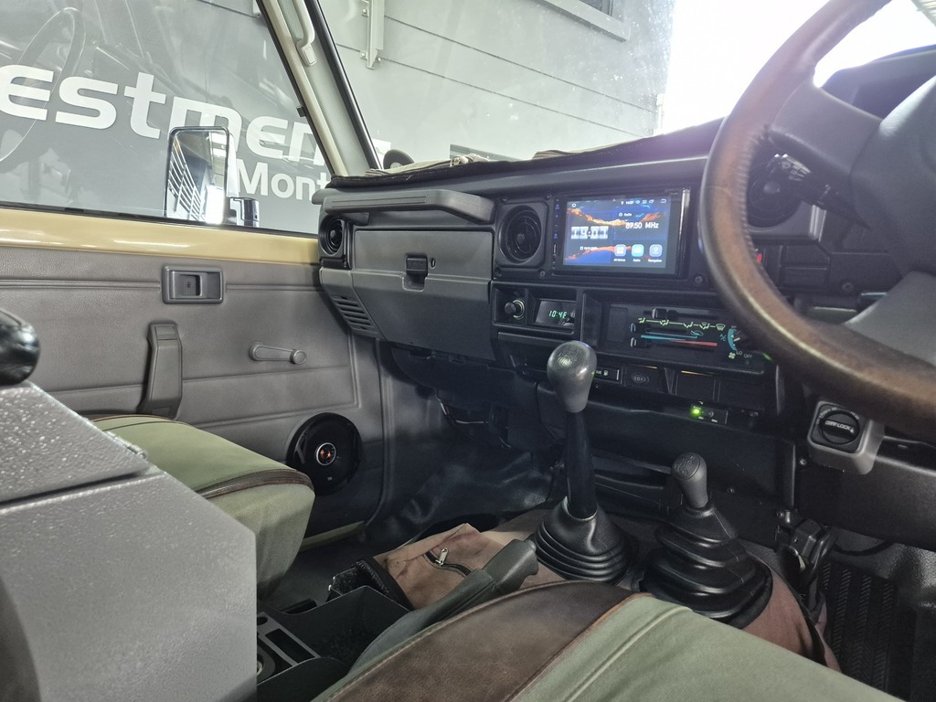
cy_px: 351
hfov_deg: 73.9
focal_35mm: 23
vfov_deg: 58.9
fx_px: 622
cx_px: 468
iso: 1250
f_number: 1.8
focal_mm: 5.4
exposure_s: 1/100
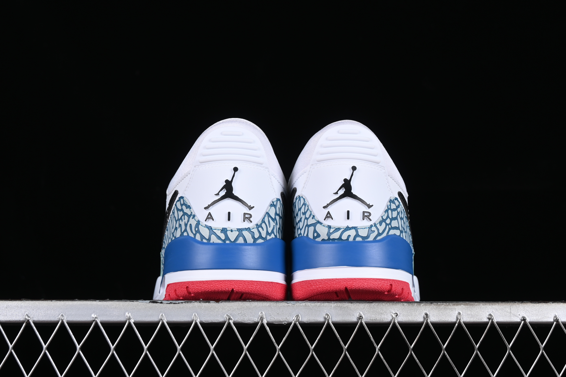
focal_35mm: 75
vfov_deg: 18.2
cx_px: 283
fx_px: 1179
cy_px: 188
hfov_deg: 27.0
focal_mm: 50
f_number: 8
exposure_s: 1/80
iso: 160
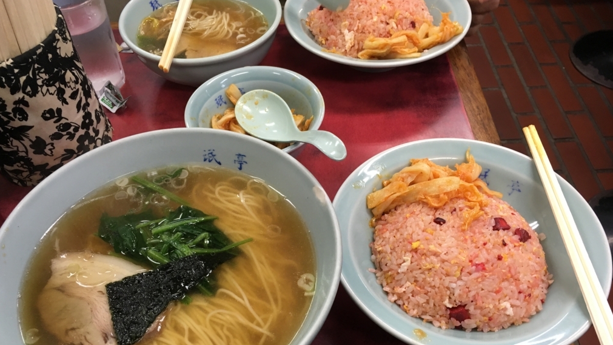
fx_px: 520
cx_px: 304
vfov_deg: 36.4
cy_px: 220
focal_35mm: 32
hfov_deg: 61.0
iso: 80
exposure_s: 1/30
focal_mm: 4.15
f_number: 2.2
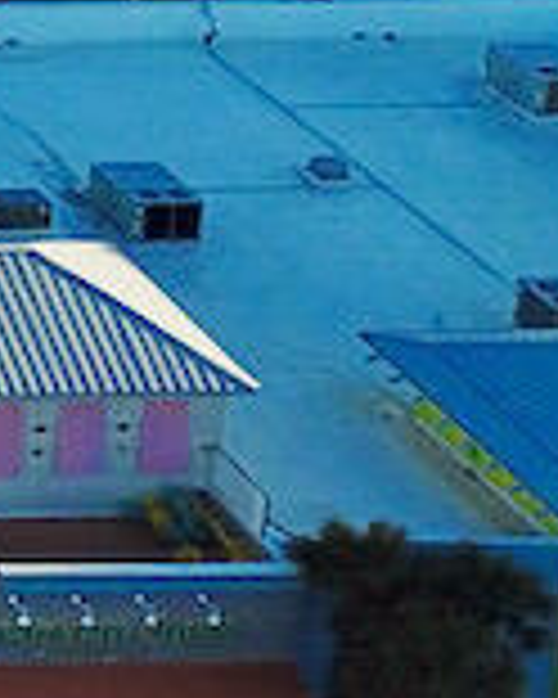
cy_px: -666
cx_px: -2043
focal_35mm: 209
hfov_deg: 5.7
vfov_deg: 8.8
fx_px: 4314
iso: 100
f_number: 2.2
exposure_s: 1/1112
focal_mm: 4.73
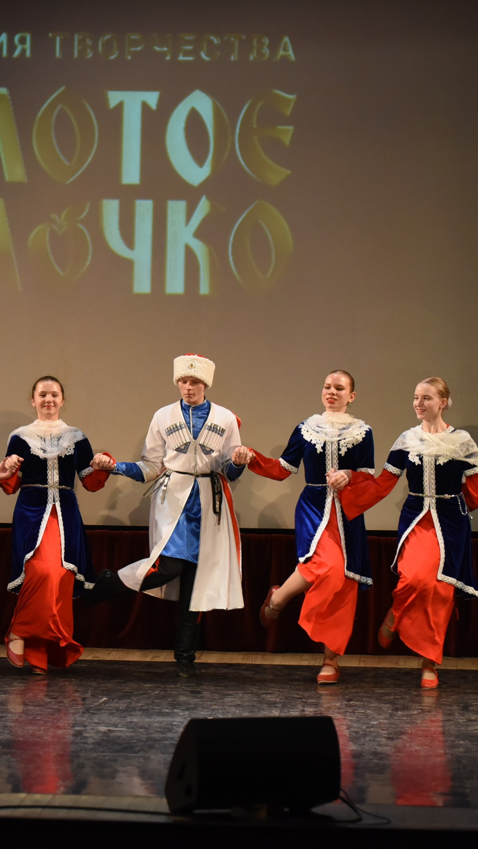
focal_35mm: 183
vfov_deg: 11.8
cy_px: 426
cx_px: -9
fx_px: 4123
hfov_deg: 6.6
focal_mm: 116
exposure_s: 1/400
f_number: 2.8
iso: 2500
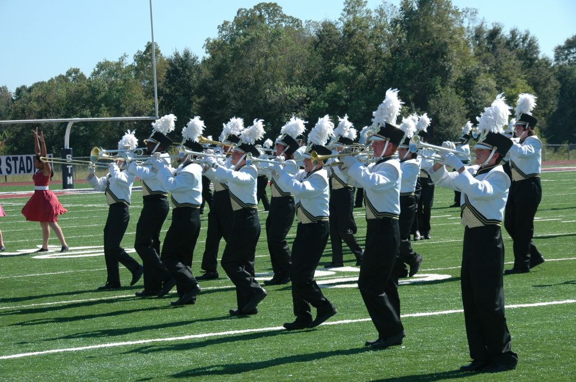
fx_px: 1798
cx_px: 288
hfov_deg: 18.2
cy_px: 191
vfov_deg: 12.1
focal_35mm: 112
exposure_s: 1/320
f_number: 9
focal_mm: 75
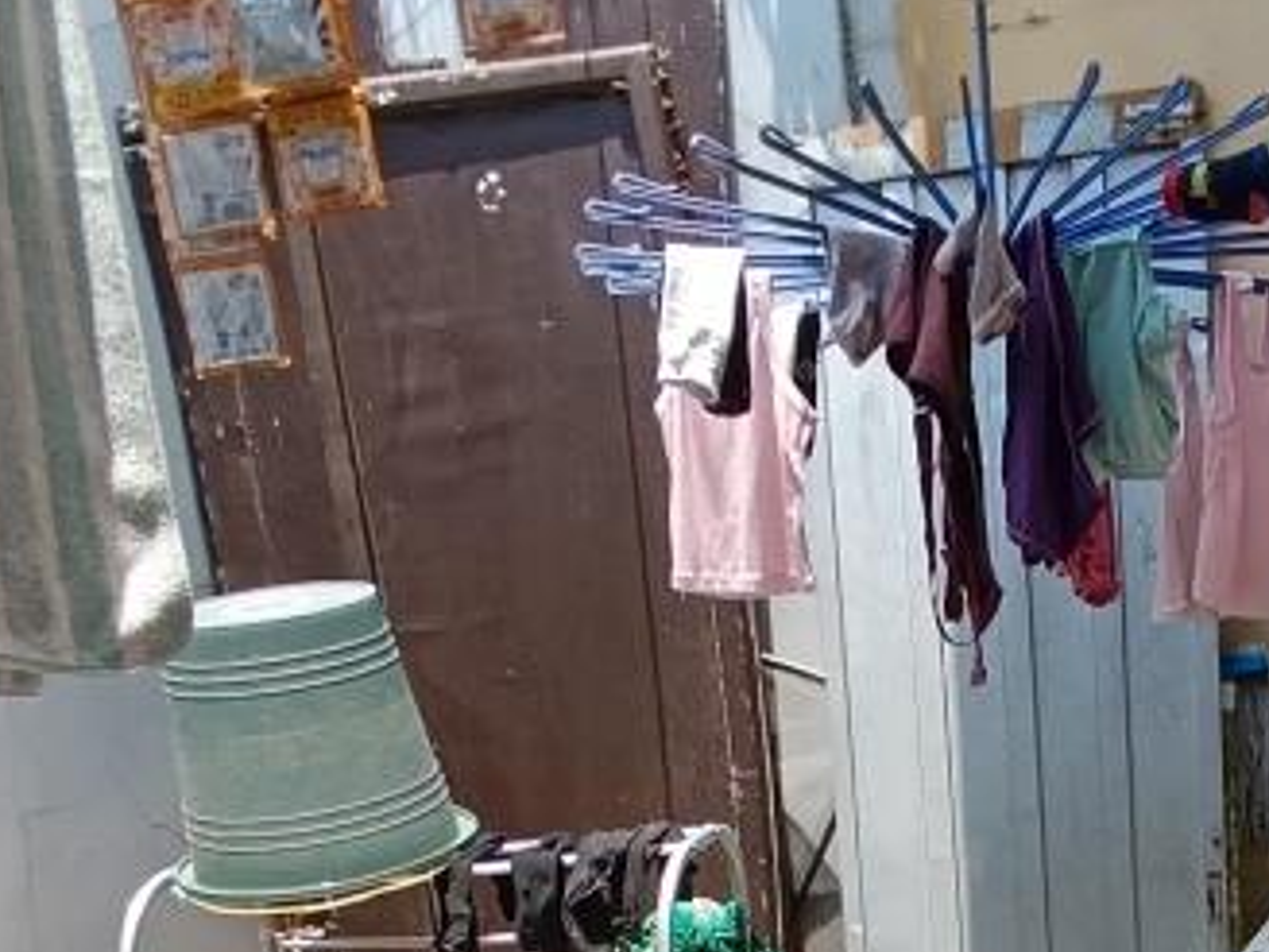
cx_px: 940
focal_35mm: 50
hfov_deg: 37.3
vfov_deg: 26.0
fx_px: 1833
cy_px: 1138
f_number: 2.2
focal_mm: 1.65
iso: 50
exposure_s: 1/209
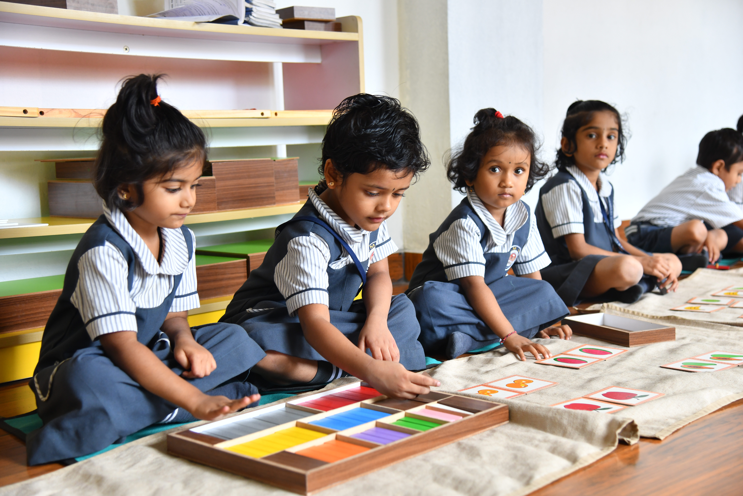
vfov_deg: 27.0
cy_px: 248
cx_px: 372
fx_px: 1032
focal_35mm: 50
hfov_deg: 39.6
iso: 640
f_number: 4
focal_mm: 50
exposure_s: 1/80
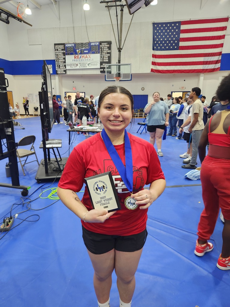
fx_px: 204
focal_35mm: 23
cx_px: 115
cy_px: 154
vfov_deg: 73.9
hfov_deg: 58.9
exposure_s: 1/120
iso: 500
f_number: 1.8
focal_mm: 5.4
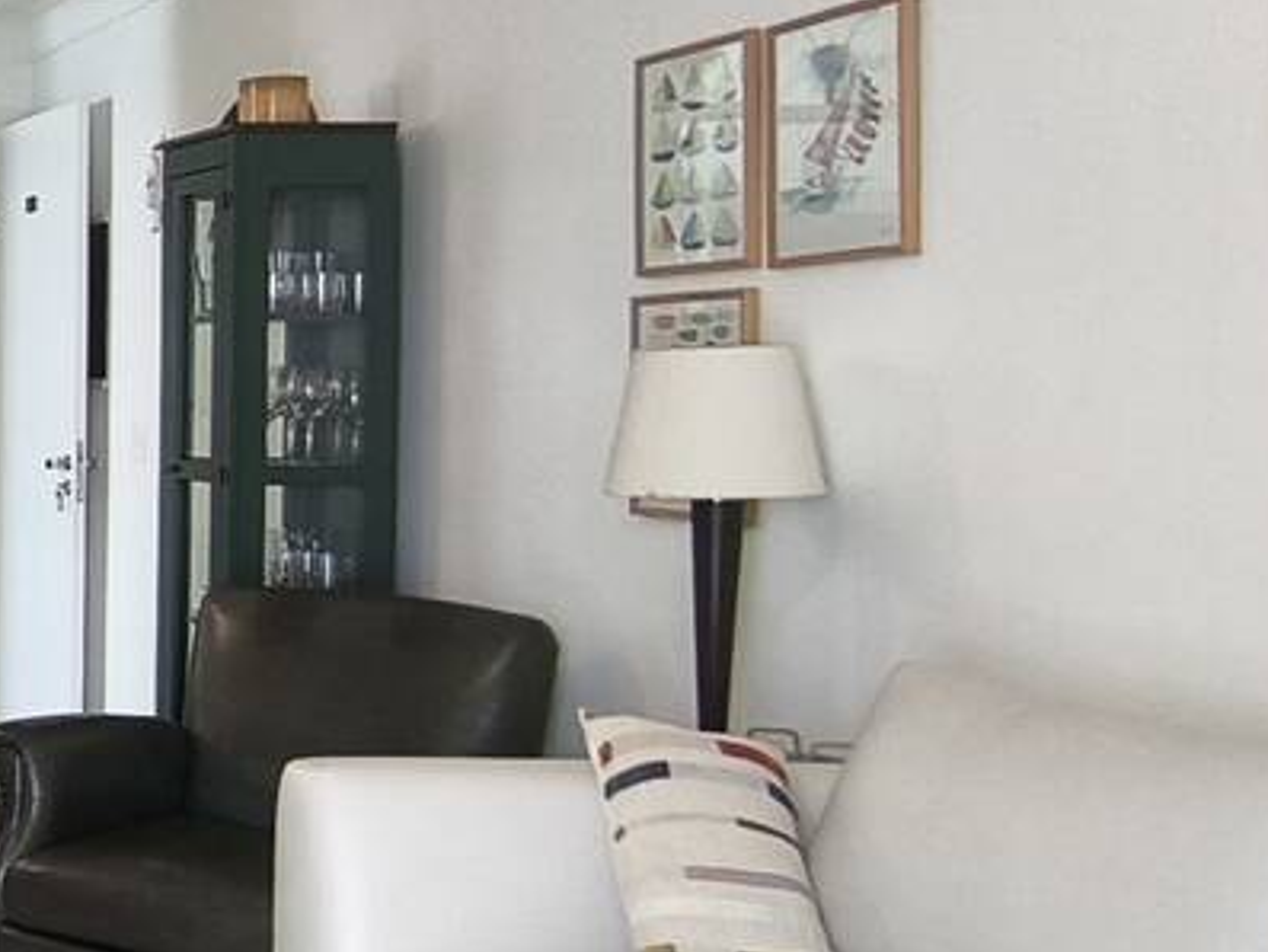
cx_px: -786
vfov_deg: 25.2
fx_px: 2125
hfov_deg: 23.7
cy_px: 383
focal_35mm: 58
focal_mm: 1.65
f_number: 2.2
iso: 160
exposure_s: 1/30
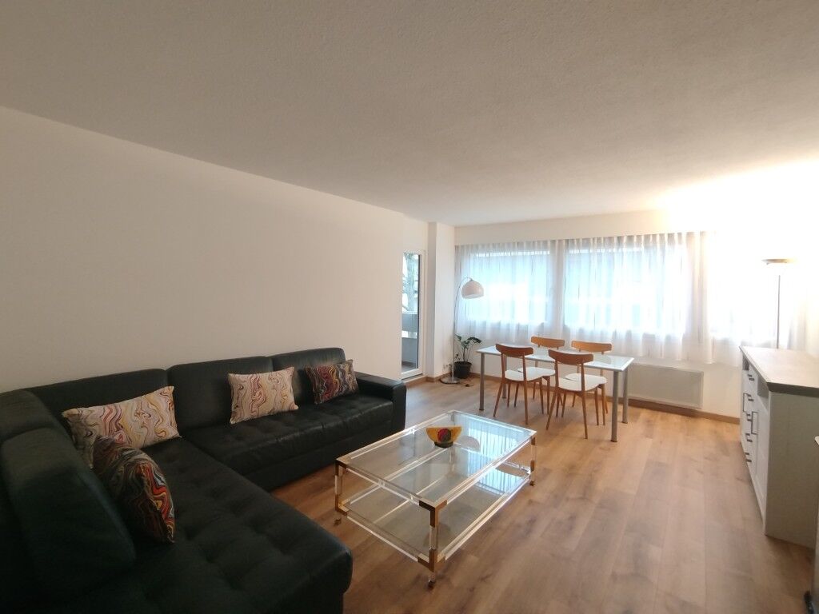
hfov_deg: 98.2
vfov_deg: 81.7
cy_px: 307
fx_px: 355
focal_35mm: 15
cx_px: 410
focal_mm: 1.65
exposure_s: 1/33
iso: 160
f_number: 2.2
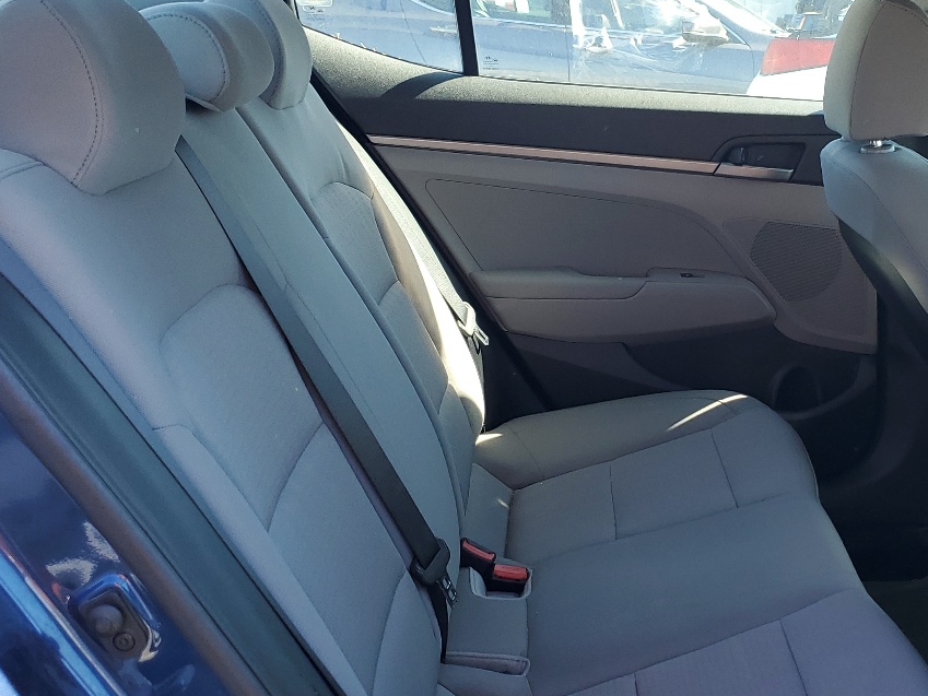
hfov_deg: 37.9
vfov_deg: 29.7
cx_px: 698
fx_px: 1314
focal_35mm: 49
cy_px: 391
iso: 50
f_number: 1.5
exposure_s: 1/263
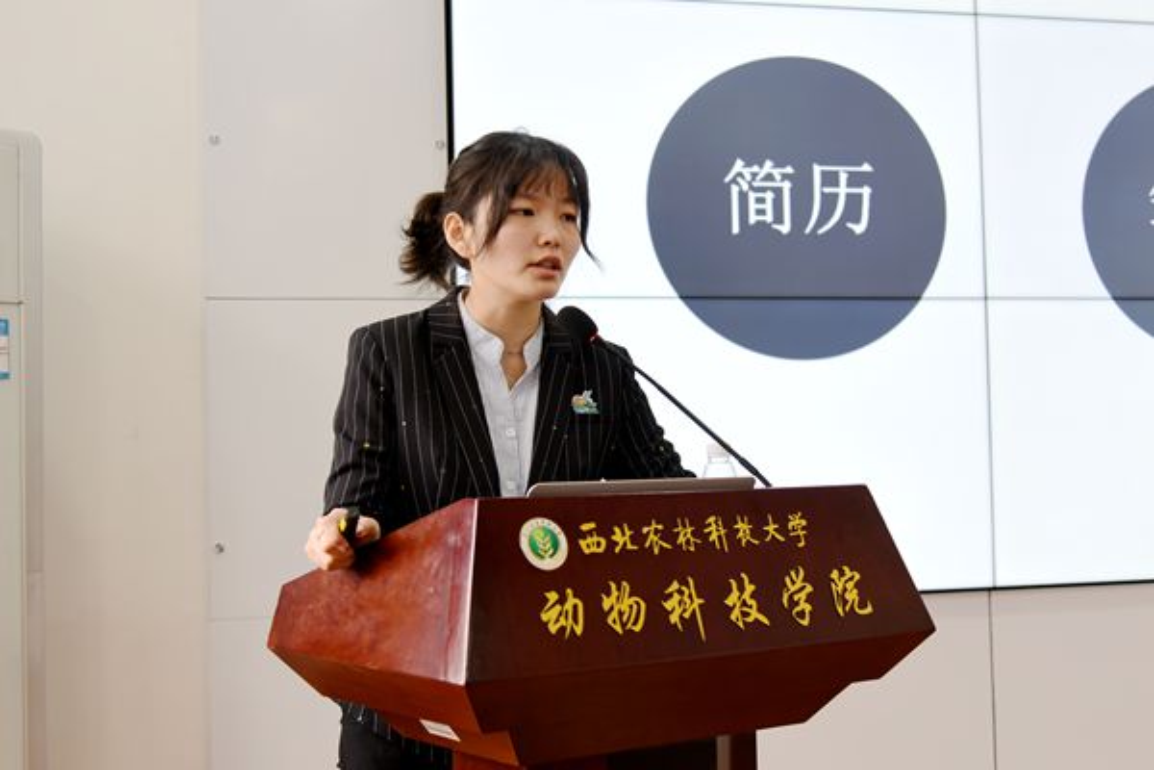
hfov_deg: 48.5
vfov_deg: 33.4
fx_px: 1282
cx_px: 577
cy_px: 385
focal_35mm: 40
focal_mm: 40
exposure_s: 1/60
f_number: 4
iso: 320
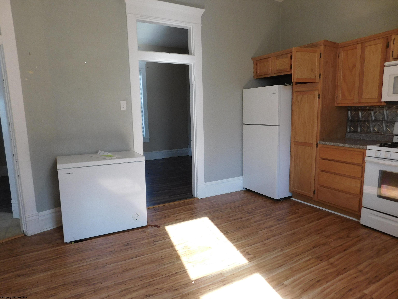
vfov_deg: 58.9
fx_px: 264
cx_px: 199
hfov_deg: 73.9
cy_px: 150
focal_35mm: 23
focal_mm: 4
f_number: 3
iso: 125
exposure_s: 1/60
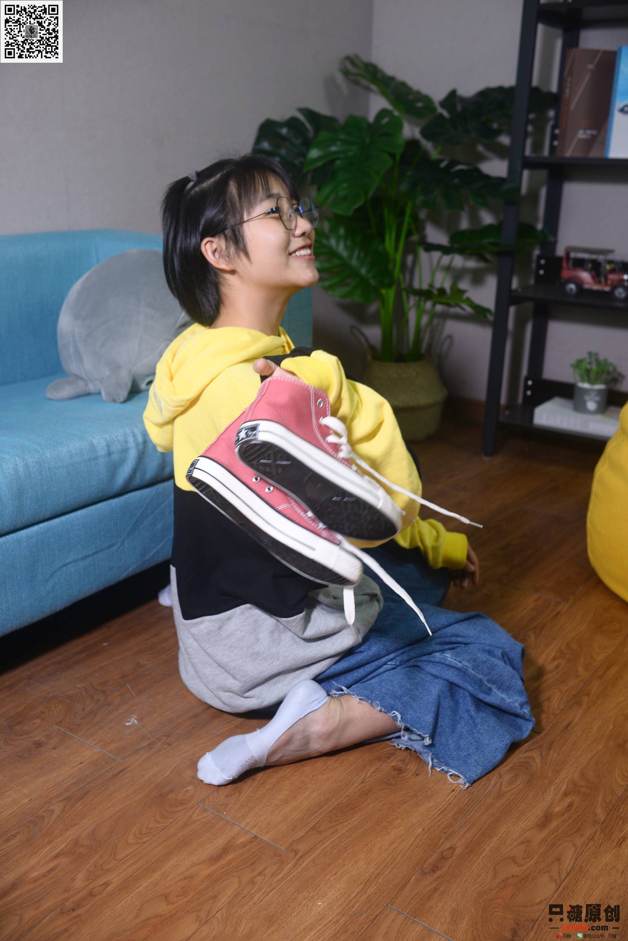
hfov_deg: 37.9
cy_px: 470
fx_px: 915
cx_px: 314
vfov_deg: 54.4
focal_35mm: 35
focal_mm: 35
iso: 800
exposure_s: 1/125
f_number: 5
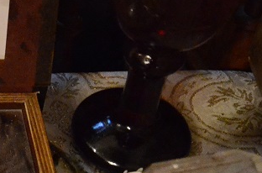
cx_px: -153
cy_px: 102
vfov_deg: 9.1
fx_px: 1088
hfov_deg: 12.9
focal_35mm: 150
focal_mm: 26
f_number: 4
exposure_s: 1/40
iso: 6400
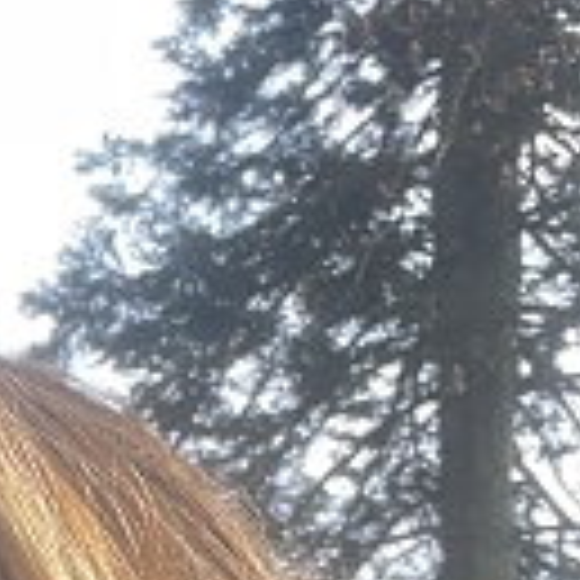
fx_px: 2597
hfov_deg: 11.8
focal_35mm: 137
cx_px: -472
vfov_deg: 12.0
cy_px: 958
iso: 25
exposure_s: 1/121
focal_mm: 2.71
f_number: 2.2
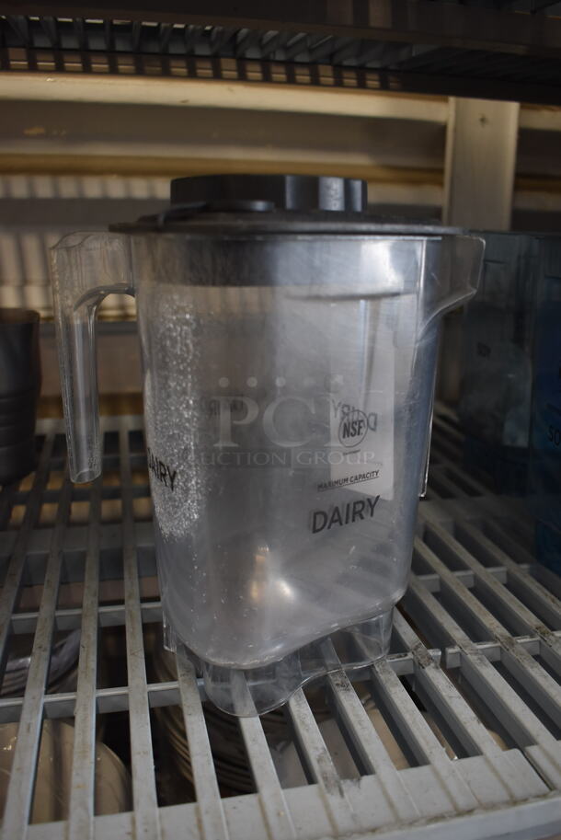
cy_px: 420
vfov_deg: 61.9
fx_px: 700
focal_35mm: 30
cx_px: 280
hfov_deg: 43.7
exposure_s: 1/60
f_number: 4
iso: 900
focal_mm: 20
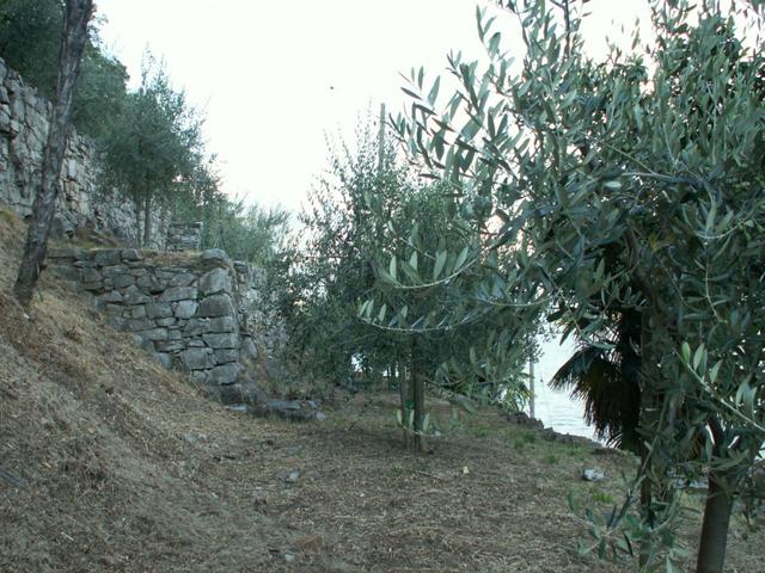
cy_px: 286
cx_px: 382
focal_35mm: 35
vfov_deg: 40.7
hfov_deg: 52.6
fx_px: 773
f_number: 4
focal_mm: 5.86
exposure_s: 1/60
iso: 50
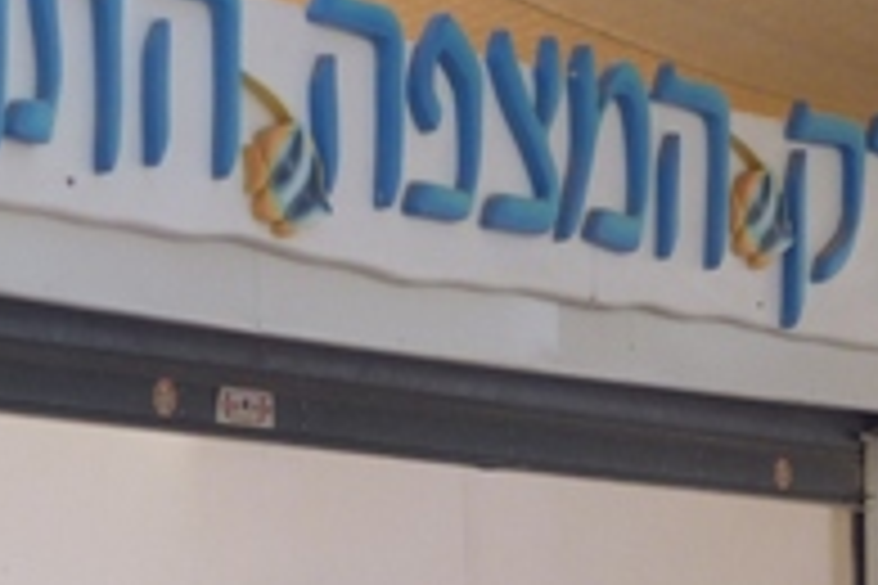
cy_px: 796
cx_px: 432
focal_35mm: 208
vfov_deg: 6.5
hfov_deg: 9.9
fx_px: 5072
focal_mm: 10.9
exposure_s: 1/250
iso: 100
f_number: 4.5
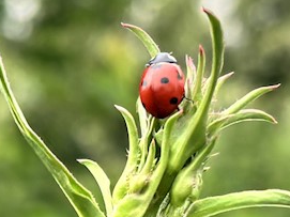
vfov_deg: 8.0
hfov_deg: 10.7
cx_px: 75
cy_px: 254
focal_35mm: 184
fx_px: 1541
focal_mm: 5.96
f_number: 1.6
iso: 50
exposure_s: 1/781
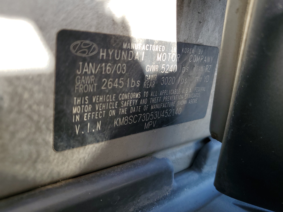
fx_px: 213
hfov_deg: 67.3
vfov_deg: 53.1
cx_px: 142
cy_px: 106
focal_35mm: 26
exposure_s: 1/357
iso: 50
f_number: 1.5
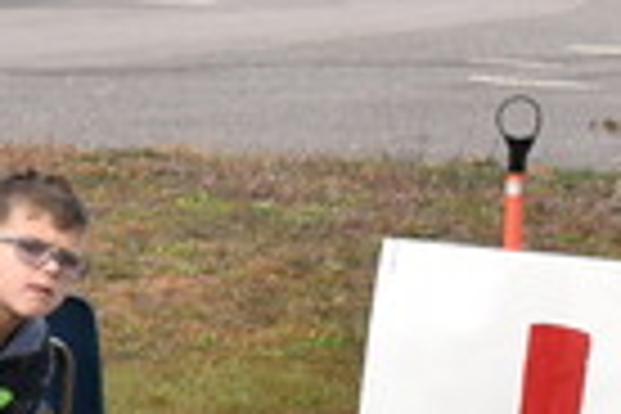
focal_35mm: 295
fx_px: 5088
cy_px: 662
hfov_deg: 6.6
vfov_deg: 4.6
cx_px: -864
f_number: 7.1
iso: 100
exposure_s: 1/100
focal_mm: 34
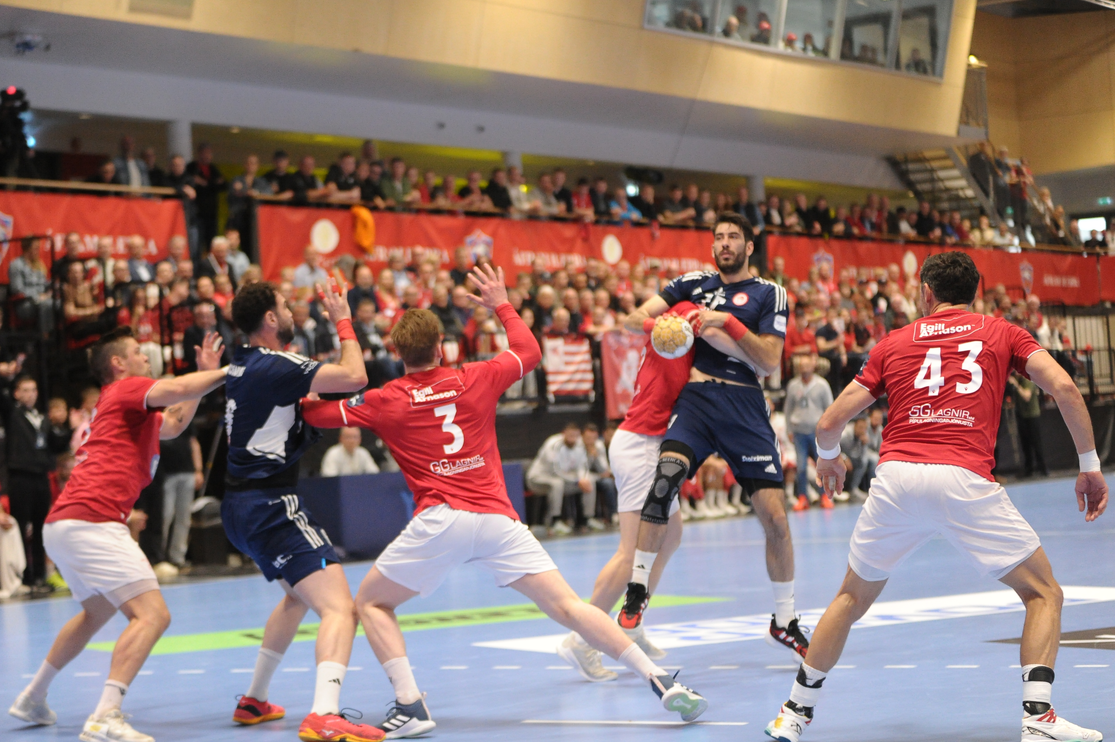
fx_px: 2724
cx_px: 505
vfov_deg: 15.5
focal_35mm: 88
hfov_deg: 23.1
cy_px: 401
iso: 6400
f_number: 2.8
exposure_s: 1/1250
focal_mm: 78
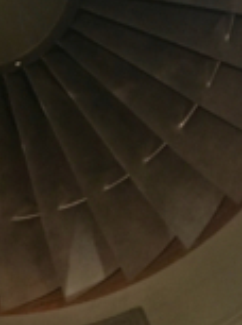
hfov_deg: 14.8
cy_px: -19
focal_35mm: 95
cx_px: -73
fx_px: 889
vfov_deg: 19.9
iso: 250
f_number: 2.2
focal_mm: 4.15
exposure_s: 1/4
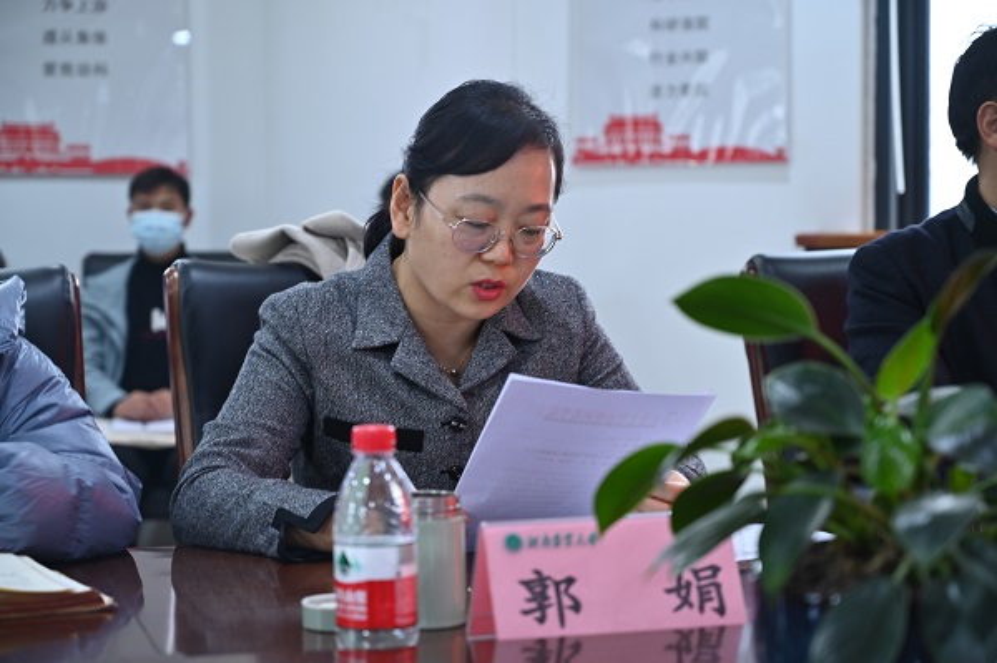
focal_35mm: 70
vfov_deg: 19.4
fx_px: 1937
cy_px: 332
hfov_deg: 28.9
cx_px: 498
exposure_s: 1/30
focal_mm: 70
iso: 800
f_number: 4
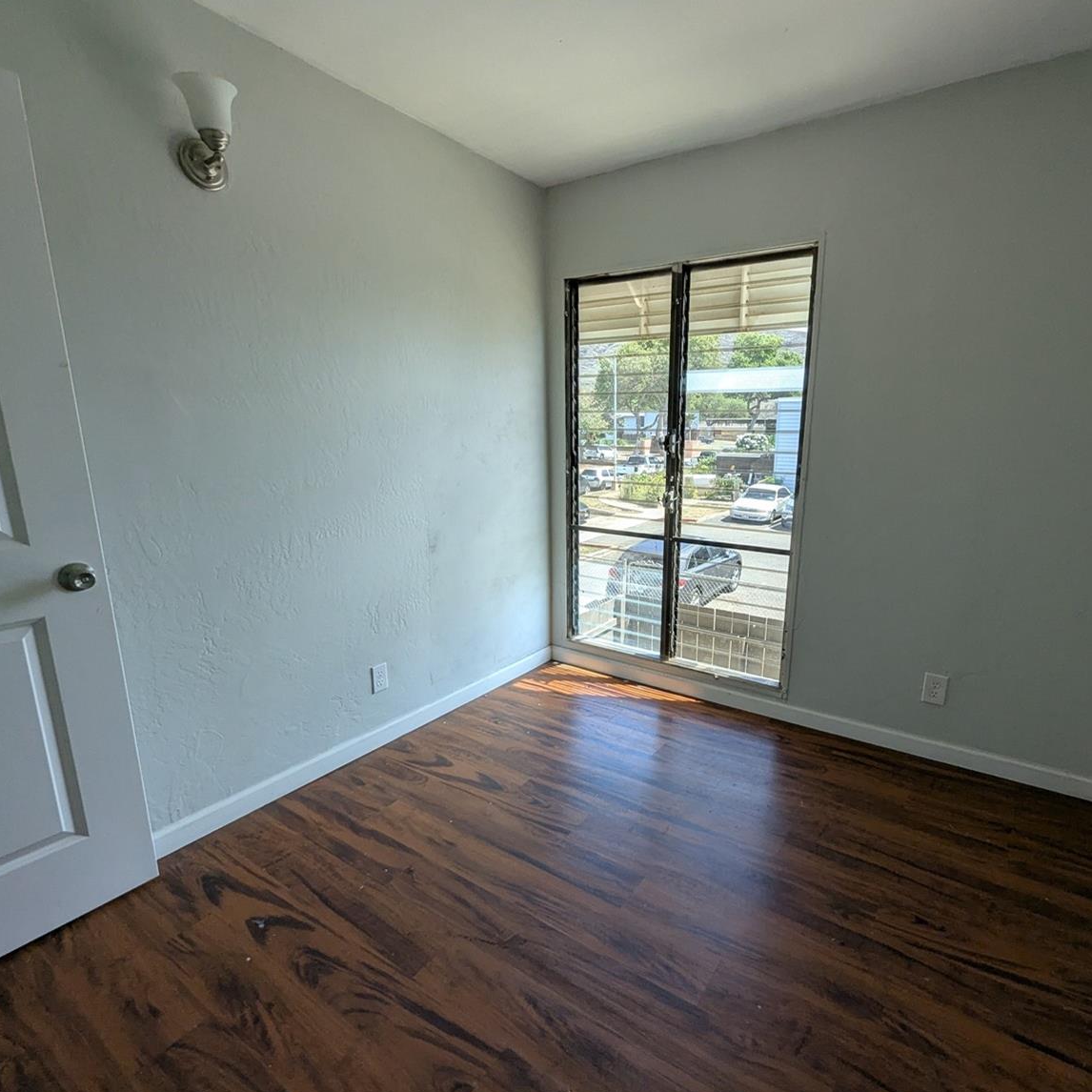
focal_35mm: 16
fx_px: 571
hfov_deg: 87.1
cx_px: 604
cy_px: 564
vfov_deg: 87.4
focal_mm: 1.95
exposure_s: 1/270
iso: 46
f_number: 2.2
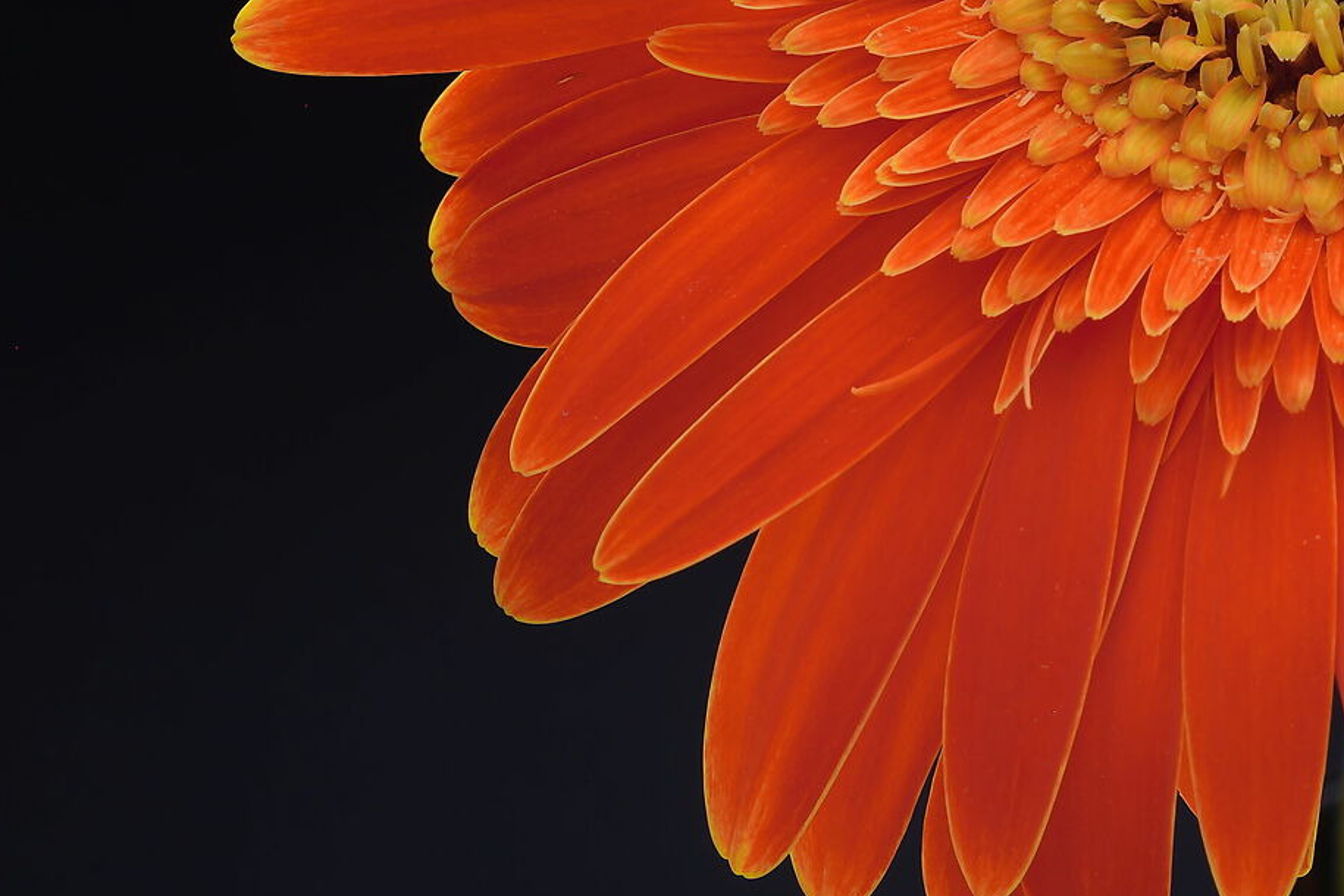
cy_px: -60
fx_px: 4405
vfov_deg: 11.5
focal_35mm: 118
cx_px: 1300
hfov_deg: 17.0
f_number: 16
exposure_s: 6
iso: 160
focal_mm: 45
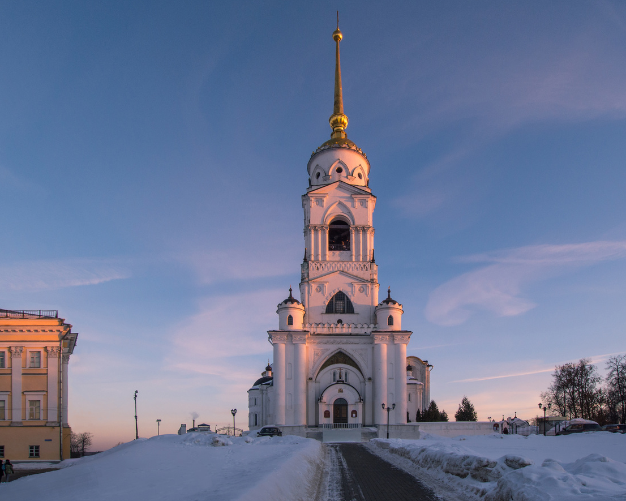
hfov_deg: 81.3
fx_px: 363
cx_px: 344
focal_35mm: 20
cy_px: 252
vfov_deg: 69.2
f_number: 9
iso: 100
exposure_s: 1/60
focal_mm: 11
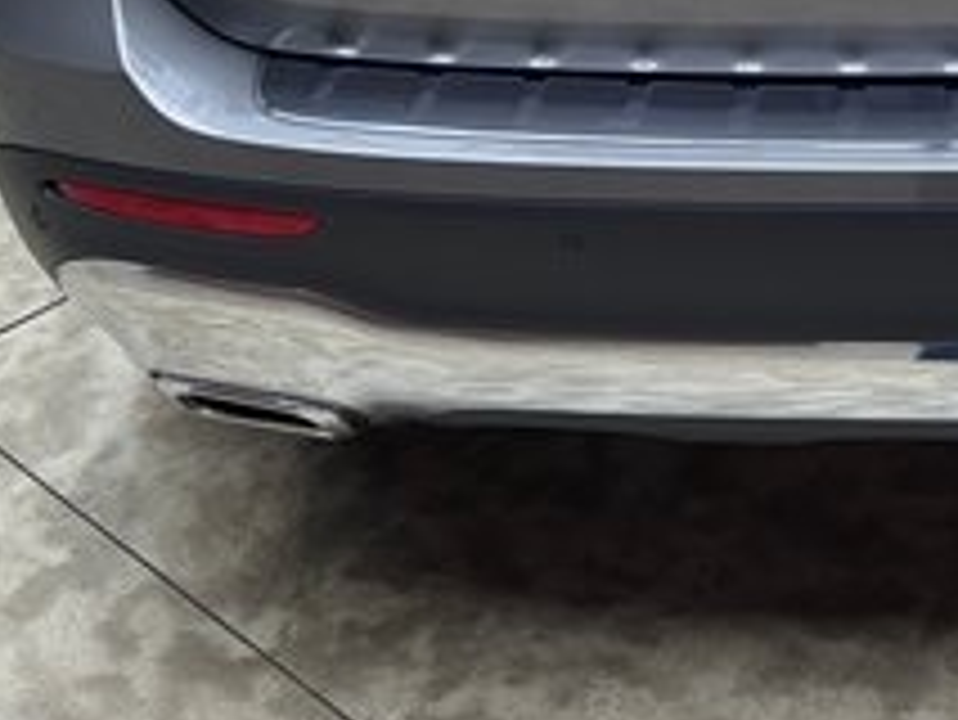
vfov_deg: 18.3
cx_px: 909
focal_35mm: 72
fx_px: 1994
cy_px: -342
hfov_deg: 25.9
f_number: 1.78
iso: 80
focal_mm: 6.76
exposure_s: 1/120
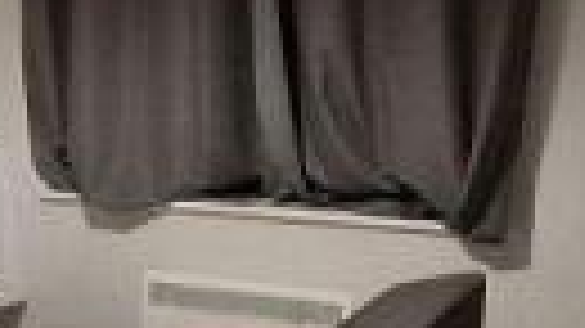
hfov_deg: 26.3
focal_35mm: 78
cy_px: 276
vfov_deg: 15.3
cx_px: 56
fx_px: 1209
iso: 250
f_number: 2.2
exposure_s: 1/25
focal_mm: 1.64
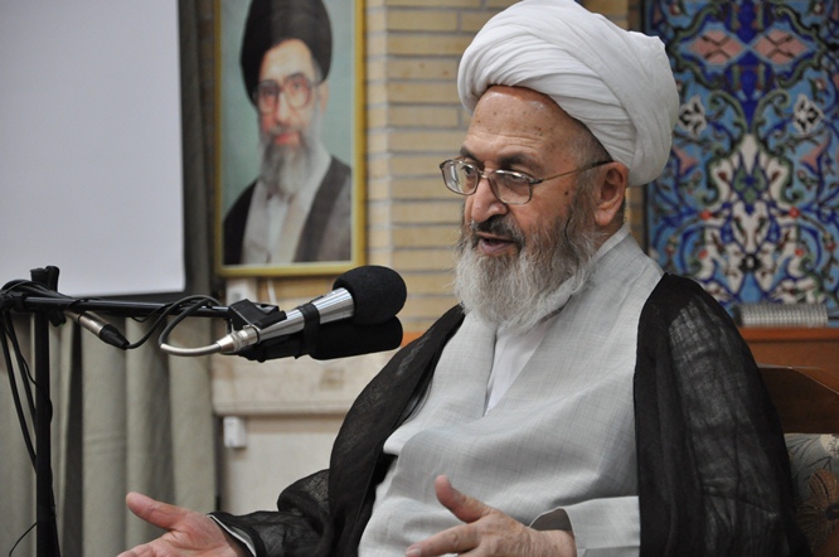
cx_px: 420
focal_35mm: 138
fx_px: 3211
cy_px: 278
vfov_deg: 9.9
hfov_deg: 14.9
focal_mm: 92
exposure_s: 1/50
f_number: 5.6
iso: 1250
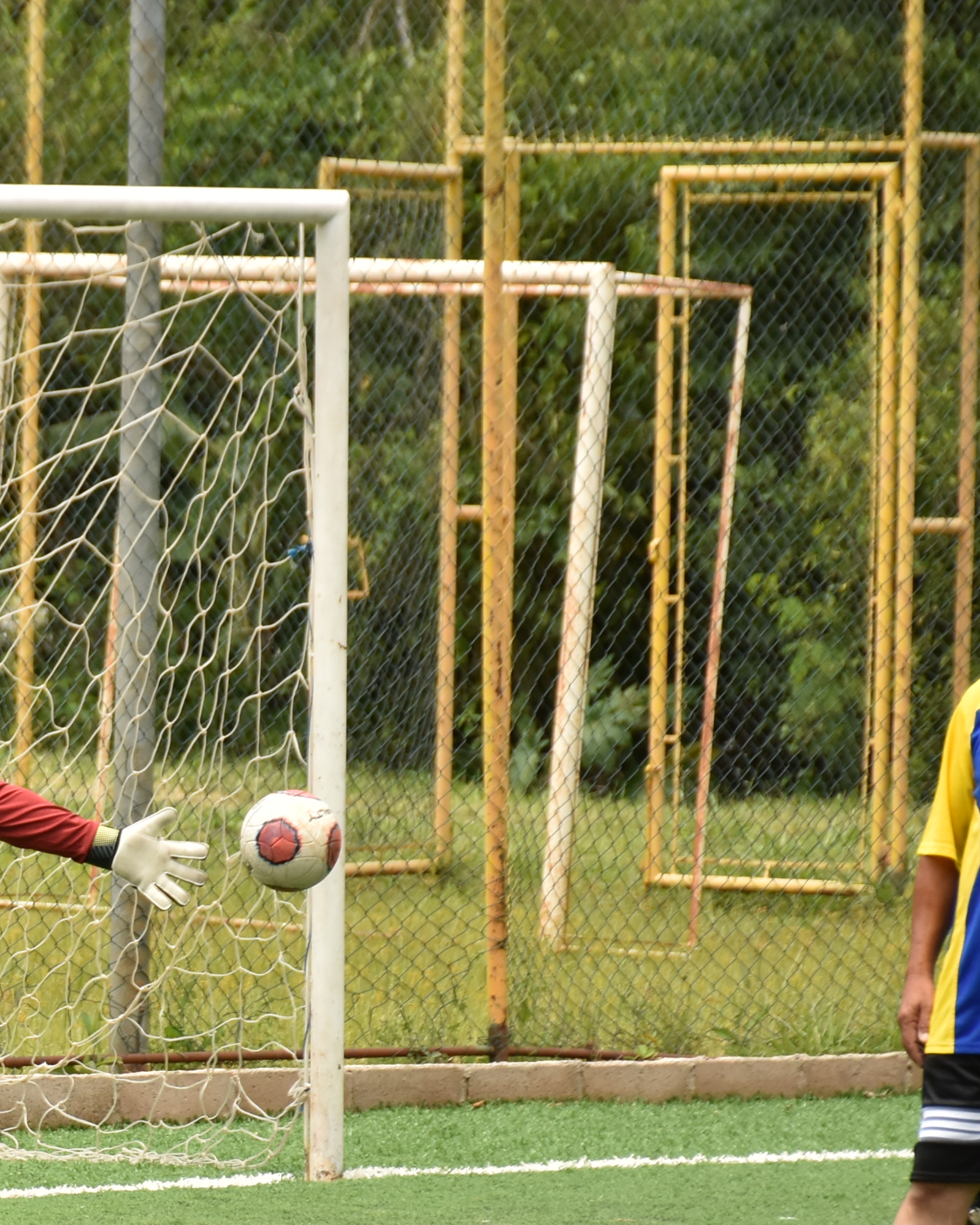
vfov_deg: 6.1
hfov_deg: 4.9
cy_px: 887
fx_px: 11491
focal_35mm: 317
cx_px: -250
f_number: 5.6
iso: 400
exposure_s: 1/1600
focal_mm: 100
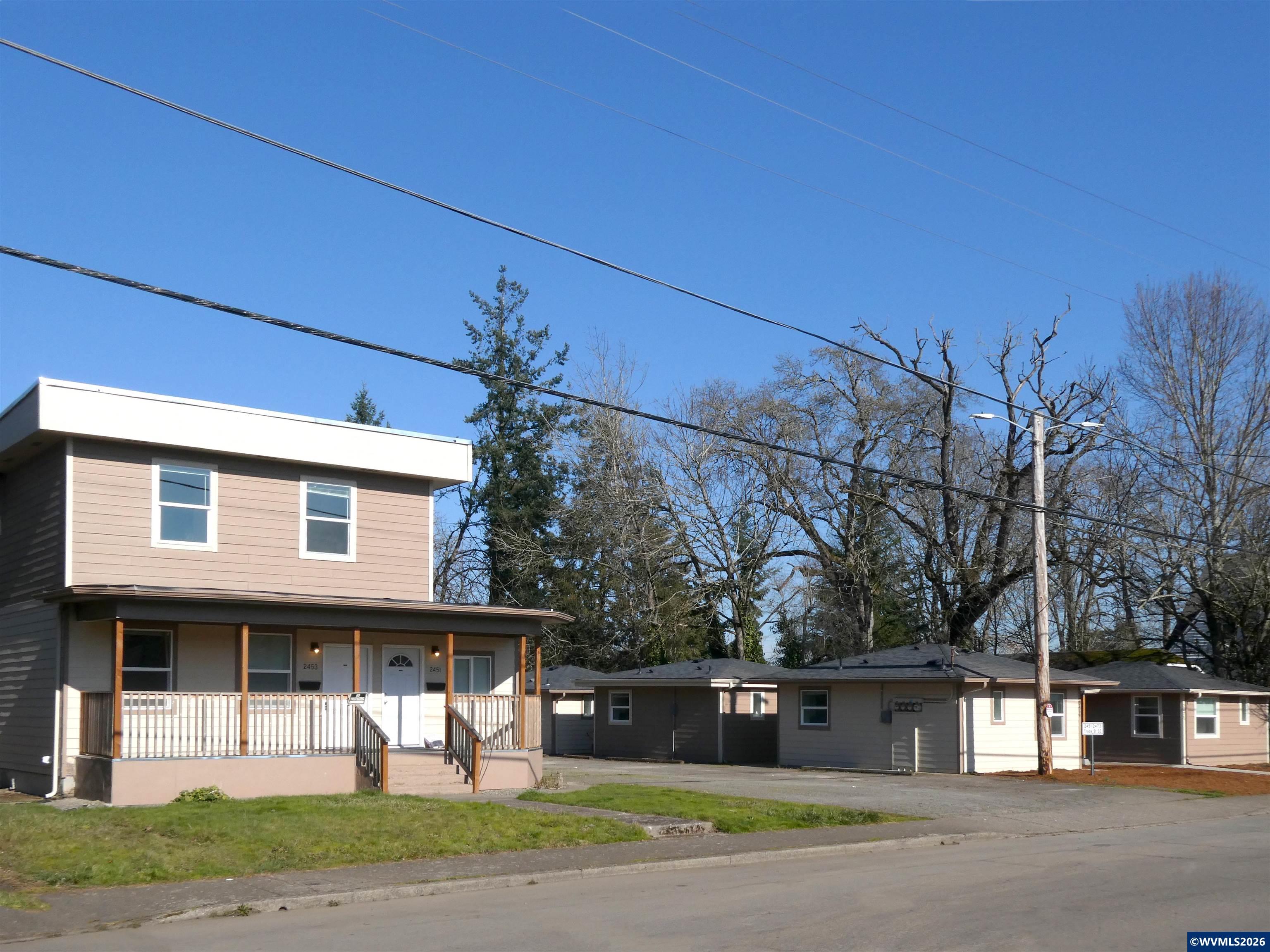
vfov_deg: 42.9
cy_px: 476
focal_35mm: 33
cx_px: 635
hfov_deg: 55.4
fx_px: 1211
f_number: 5
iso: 80
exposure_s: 1/1000
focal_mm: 5.8
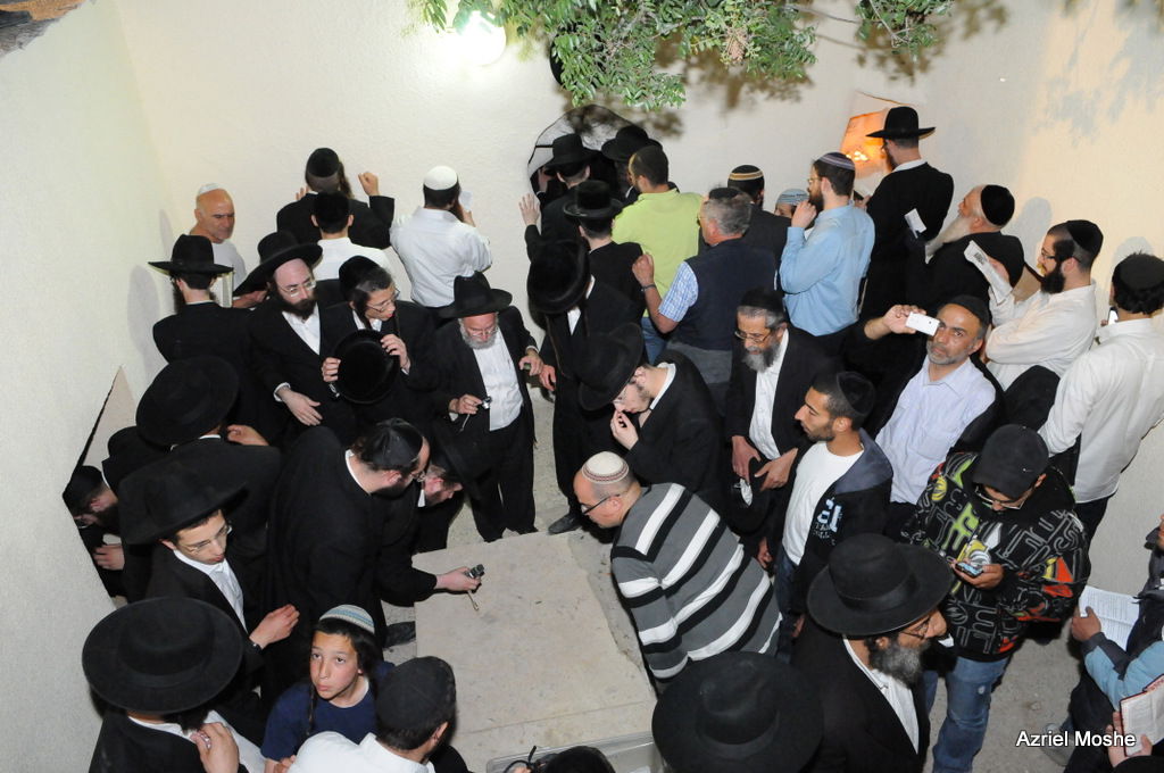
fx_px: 823
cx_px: 582
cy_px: 386
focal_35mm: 26
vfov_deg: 50.3
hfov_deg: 70.5
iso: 3200
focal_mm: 17
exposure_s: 1/50
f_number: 5
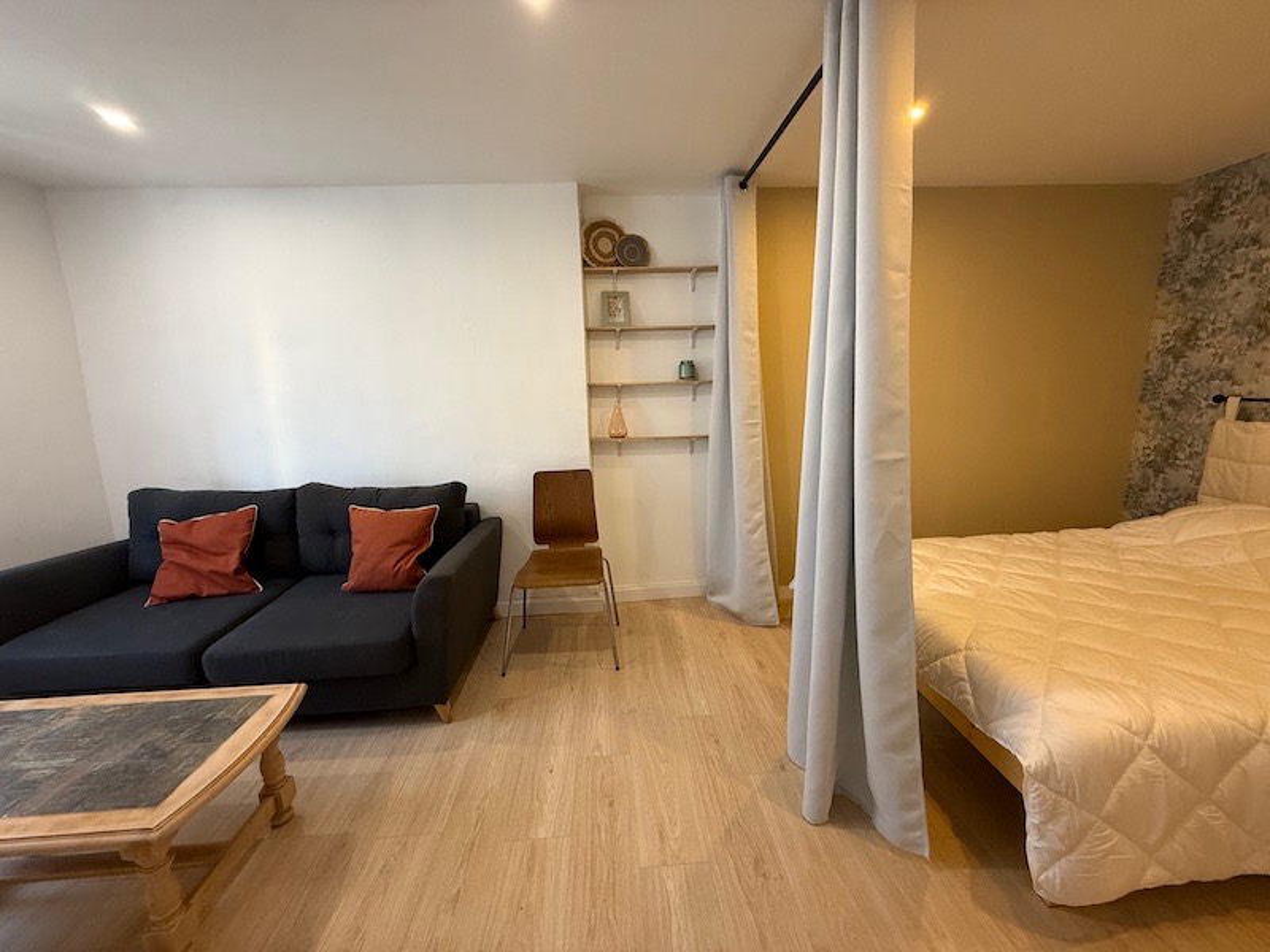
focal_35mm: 14
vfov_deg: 85.7
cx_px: 635
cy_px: 476
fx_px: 514
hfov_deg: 102.1
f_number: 2.2
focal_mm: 2.22
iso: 250
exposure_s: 1/50
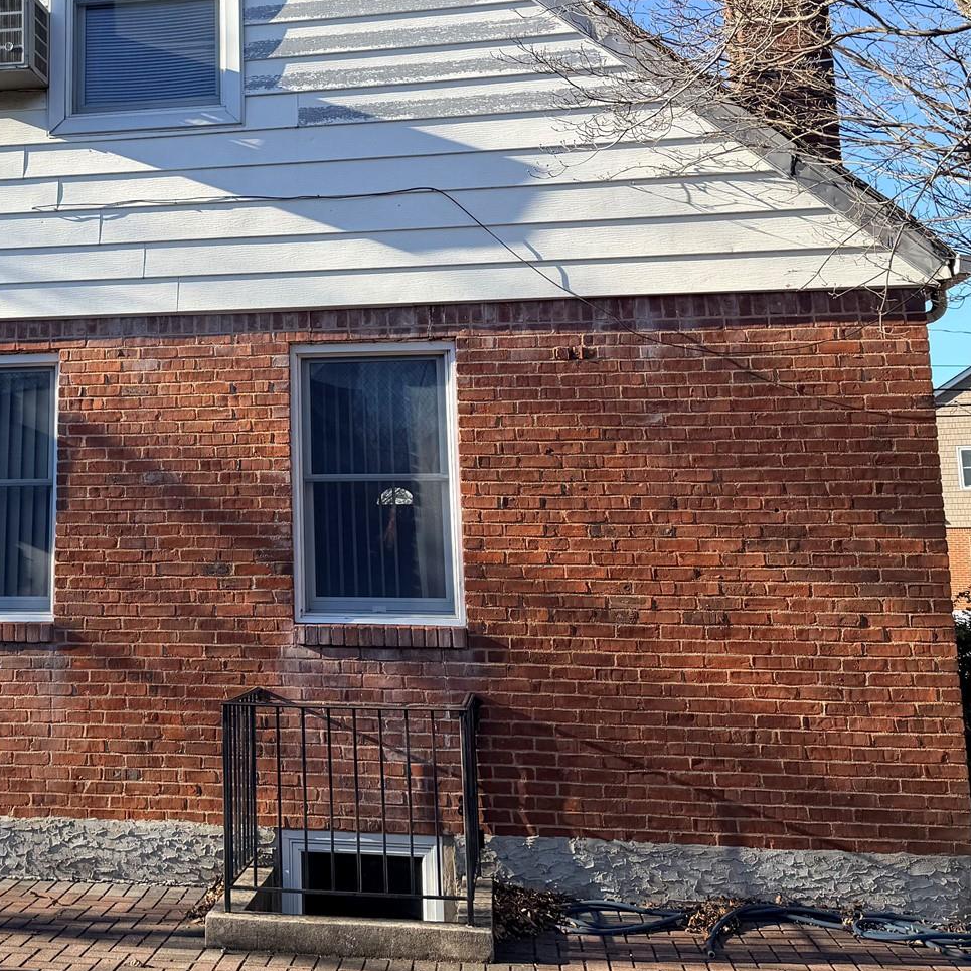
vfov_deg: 37.0
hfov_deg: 36.1
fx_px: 1428
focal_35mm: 45
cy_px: 300
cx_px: 169
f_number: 1.78
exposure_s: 1/1949
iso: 80
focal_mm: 6.76
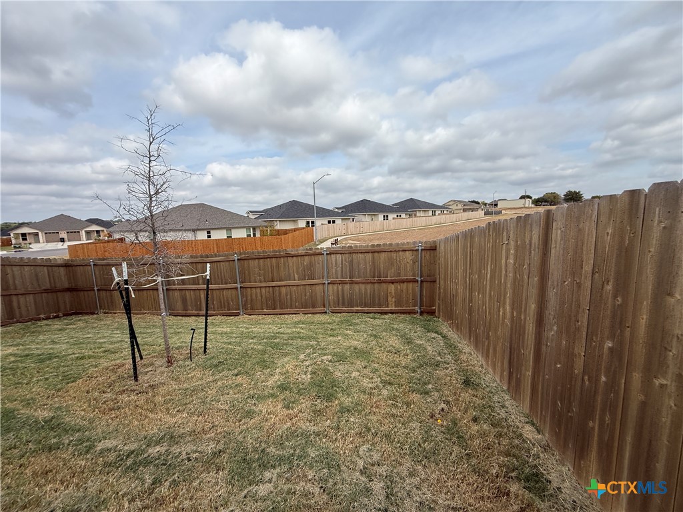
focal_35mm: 14
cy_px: 256
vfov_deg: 85.7
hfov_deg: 102.1
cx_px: 342
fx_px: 276
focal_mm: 2.22
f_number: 2.2
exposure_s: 1/1613
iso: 50
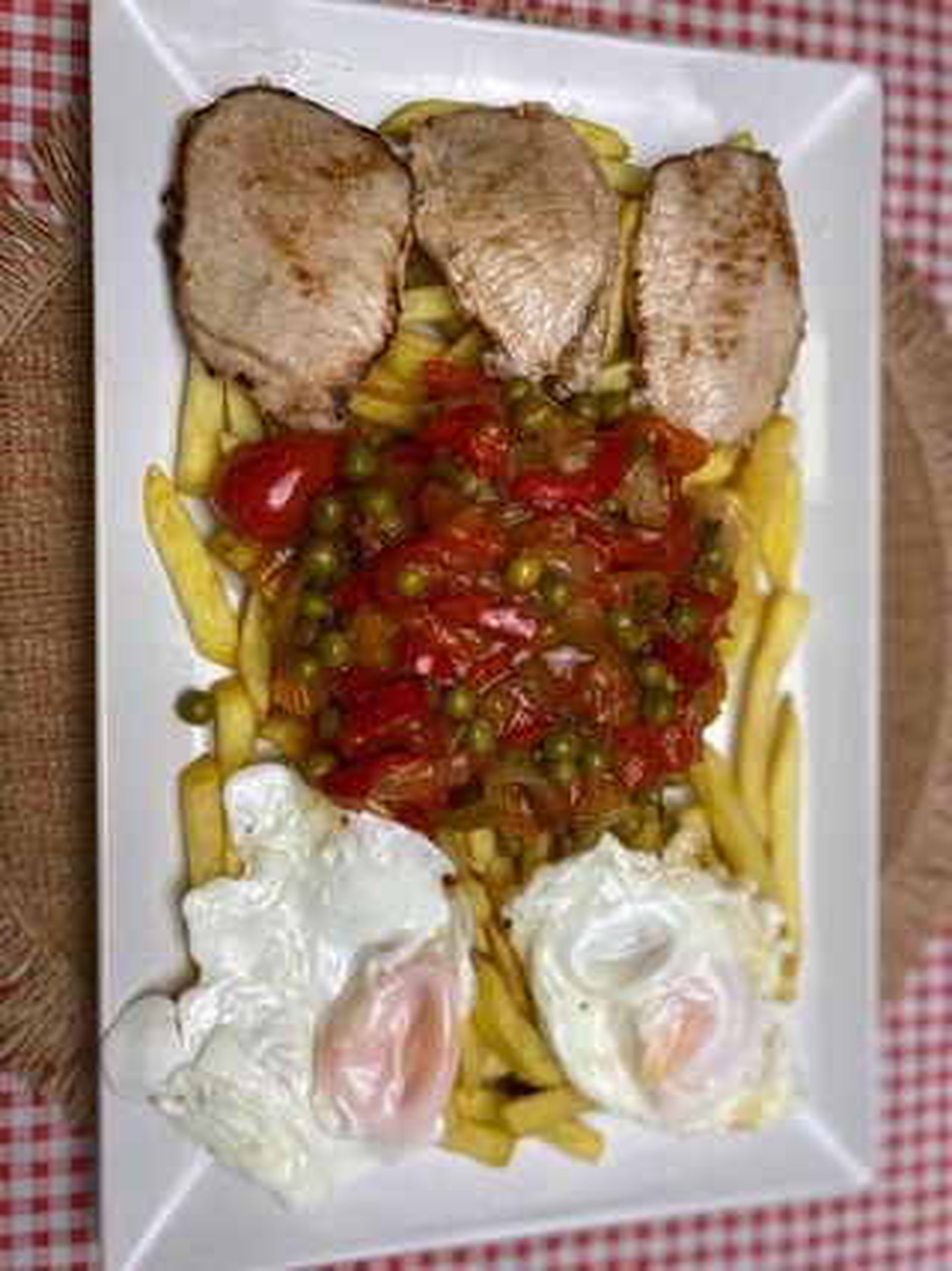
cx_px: 476
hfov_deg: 53.0
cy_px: 636
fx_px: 954
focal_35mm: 26
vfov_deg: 67.3
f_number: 1.8
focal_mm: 4.25
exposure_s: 1/100
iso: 40
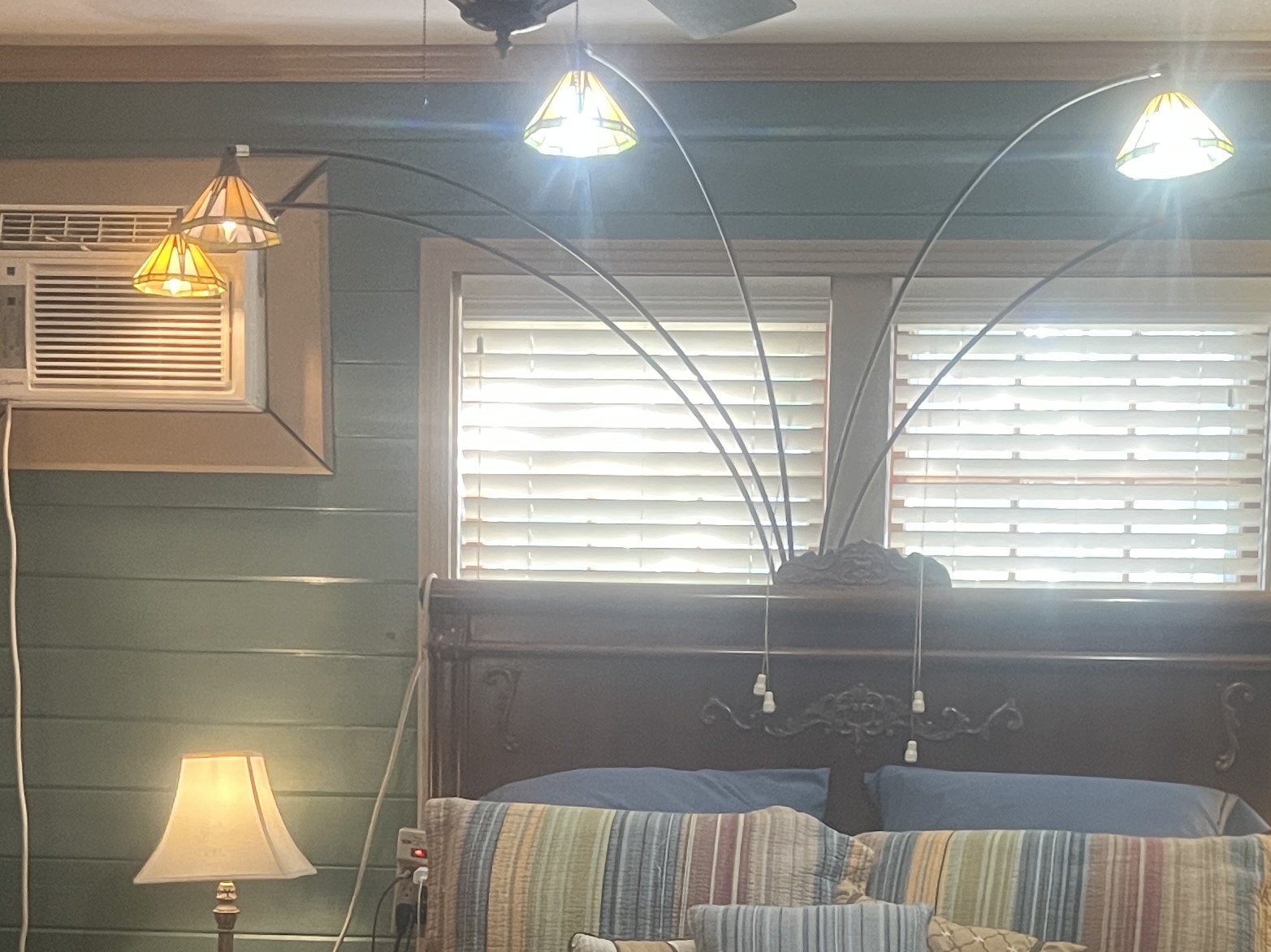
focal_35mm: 67
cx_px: 715
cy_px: 876
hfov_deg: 28.9
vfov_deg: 21.4
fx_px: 2459
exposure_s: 1/40
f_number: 1.6
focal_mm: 5.1
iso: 500
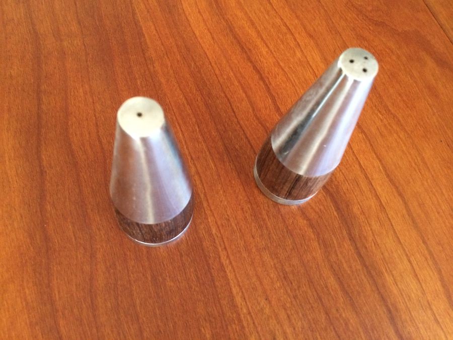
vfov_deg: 46.8
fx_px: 393
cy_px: 170
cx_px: 226
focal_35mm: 30
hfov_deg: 60.0
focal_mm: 4.12
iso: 320
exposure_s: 1/24
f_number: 2.2
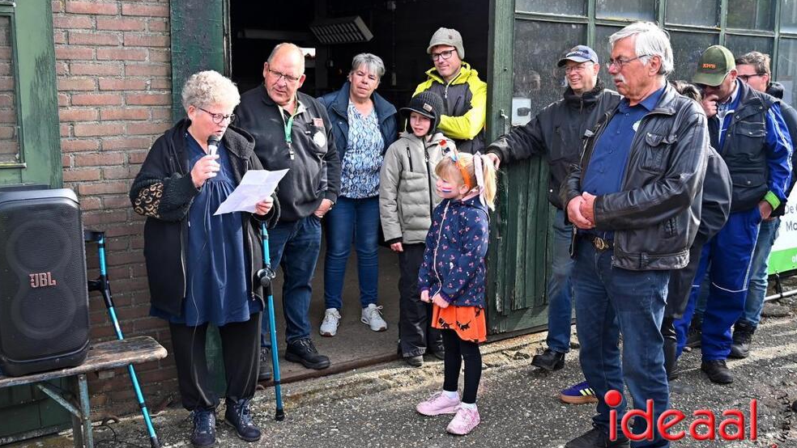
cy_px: 213
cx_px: 397
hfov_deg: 52.8
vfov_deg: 31.2
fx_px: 803
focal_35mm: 38
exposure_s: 1/250
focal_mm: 24
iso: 200
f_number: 4
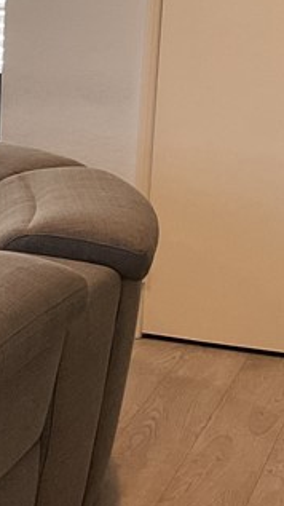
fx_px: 1367
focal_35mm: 102
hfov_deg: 10.6
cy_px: 184
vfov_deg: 20.9
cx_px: -324
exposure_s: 1/60
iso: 64
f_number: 1.8
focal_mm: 3
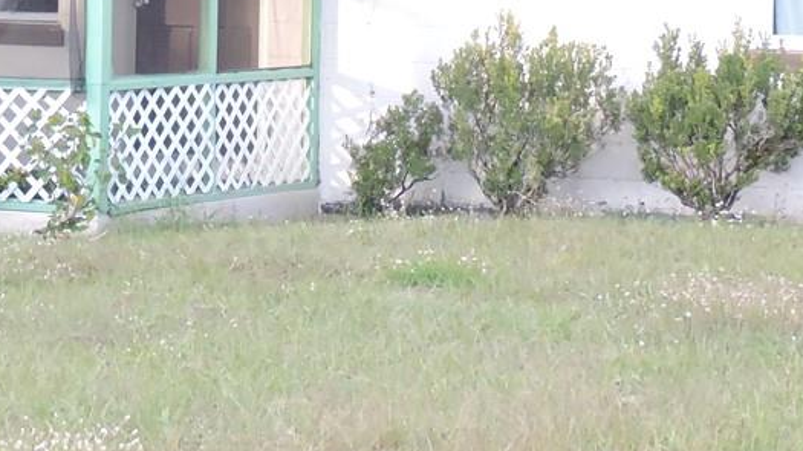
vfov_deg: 7.3
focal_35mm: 166
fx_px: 3534
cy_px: 37
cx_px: 399
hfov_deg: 13.0
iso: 720
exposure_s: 1/320
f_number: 3.6
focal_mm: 8.9
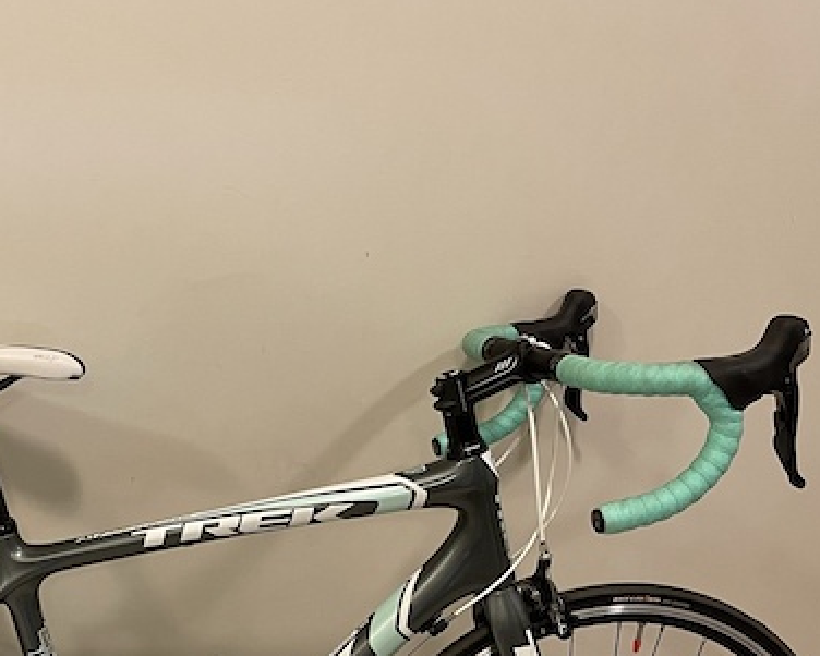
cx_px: 188
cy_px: 591
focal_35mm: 54
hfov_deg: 33.9
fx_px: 1311
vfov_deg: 27.1
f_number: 1.6
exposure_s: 1/60
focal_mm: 5.1
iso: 250
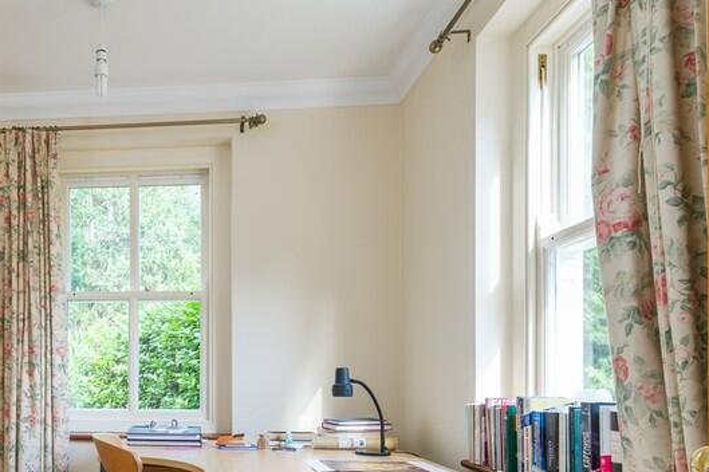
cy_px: 382
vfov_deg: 40.4
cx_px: 142
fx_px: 610
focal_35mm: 31
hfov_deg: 56.0
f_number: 7.1
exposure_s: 1/10
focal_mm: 10.4
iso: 160
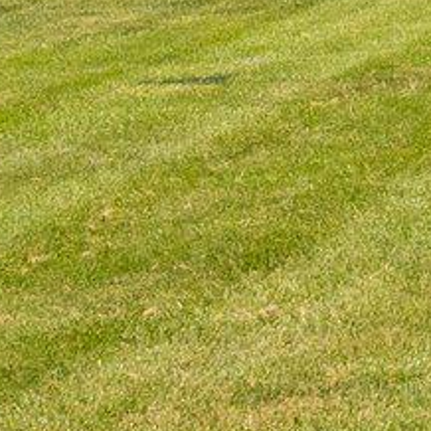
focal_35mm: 239
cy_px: -319
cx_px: 1014
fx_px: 3367
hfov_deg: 6.9
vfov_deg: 7.1
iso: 640
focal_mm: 20
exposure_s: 1/2500
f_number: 8
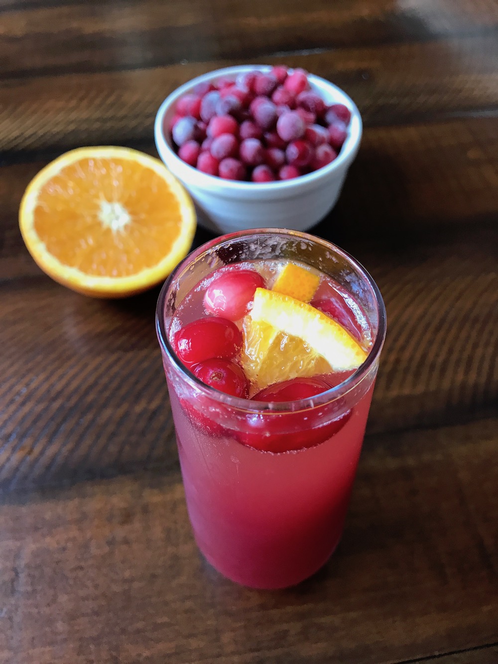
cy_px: 332
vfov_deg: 63.4
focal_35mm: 28
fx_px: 537
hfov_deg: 49.8
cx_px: 249
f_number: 1.8
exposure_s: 1/20
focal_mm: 3.99
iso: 40
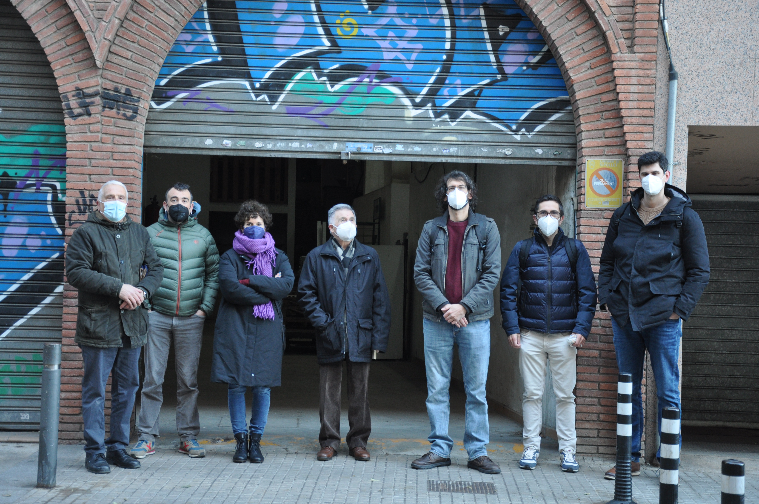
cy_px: 252
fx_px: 1516
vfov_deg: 18.9
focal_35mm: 72
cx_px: 380
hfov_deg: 28.1
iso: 720
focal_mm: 48
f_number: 4.8
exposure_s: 1/60
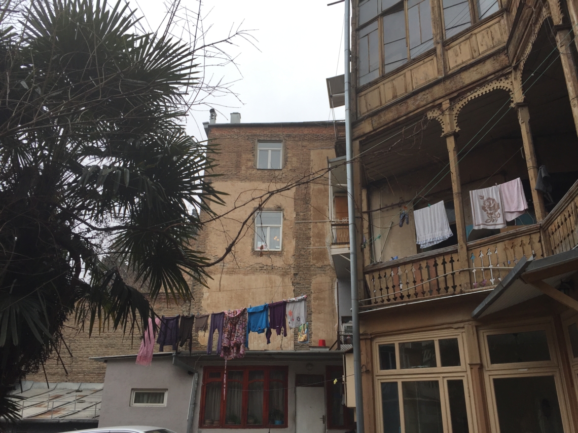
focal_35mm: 29
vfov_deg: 48.2
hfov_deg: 61.7
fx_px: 484
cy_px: 216
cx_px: 289
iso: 32
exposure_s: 1/377
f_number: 2.2
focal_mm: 4.15
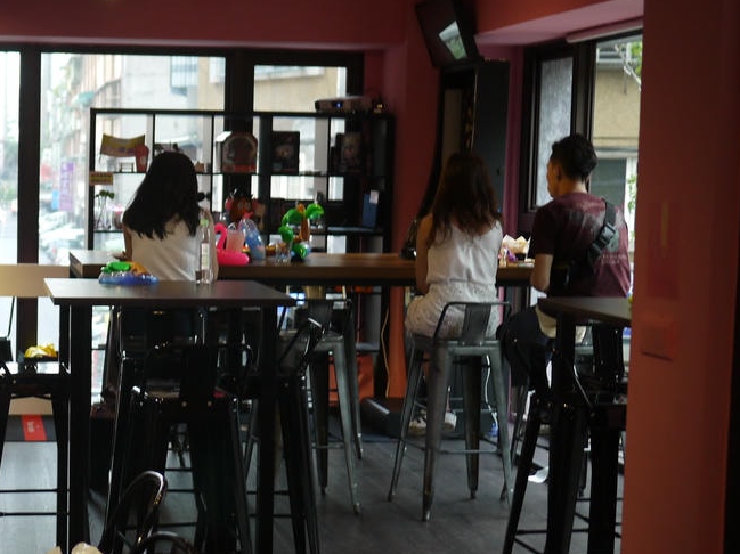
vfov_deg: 19.9
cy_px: 305
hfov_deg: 25.6
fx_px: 1581
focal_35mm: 74
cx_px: 98
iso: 200
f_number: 1.7
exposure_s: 1/60
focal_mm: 20
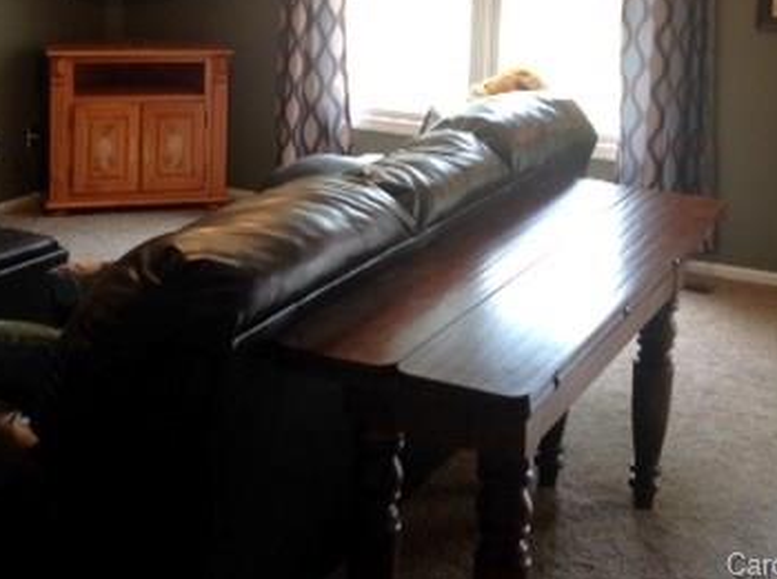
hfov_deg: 30.1
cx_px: 271
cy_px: 55
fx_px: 1434
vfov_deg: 22.3
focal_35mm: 64
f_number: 2.4
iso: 64
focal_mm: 4.28
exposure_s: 1/15
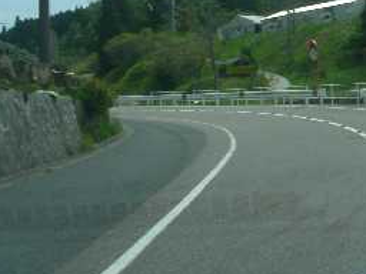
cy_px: 9
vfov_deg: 18.9
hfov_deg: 25.1
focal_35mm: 76
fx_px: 804
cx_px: 306
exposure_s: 1/452
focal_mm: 6.3
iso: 50
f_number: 5.6
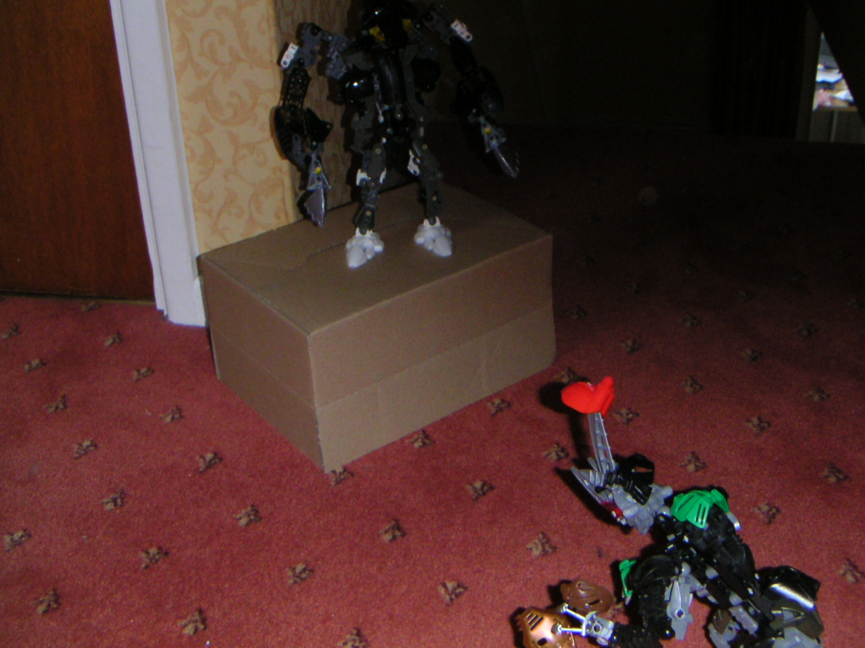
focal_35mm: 42
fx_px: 1049
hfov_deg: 44.8
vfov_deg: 34.3
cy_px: 313
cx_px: 456
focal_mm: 5.1
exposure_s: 1/45
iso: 200
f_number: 6.7
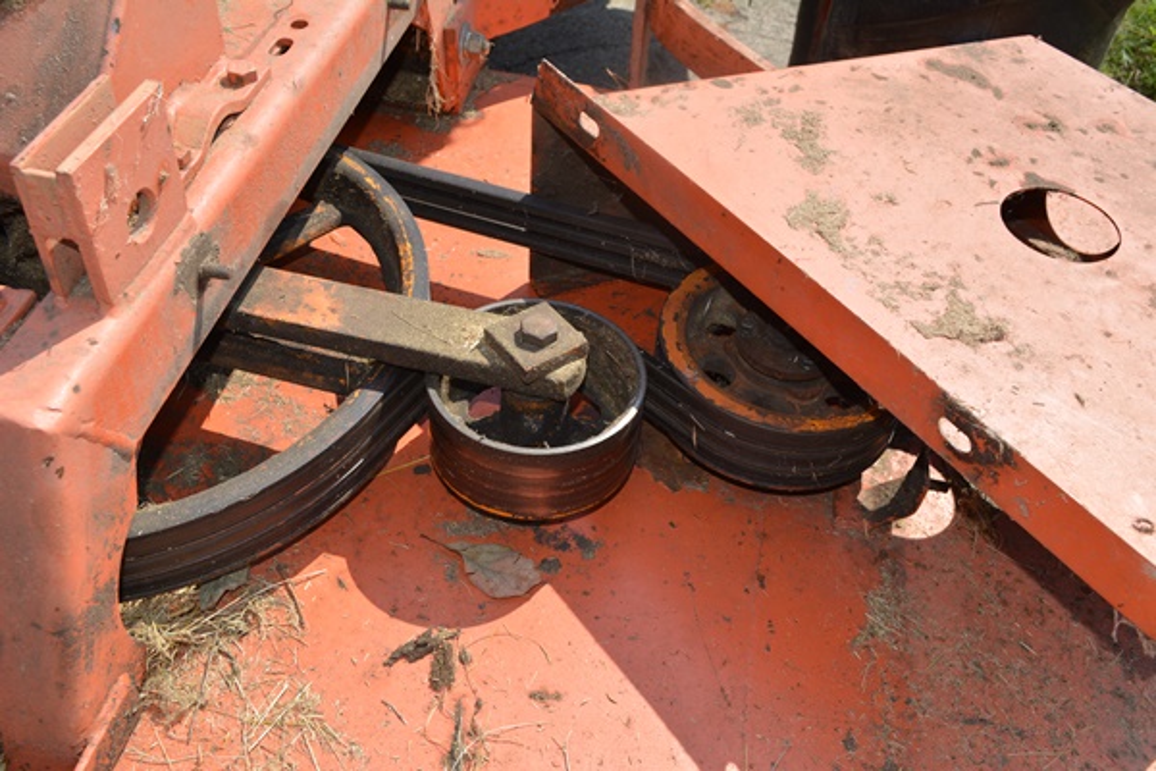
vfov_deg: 40.0
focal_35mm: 33
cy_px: 386
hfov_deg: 57.2
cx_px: 578
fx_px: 1060
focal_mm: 22
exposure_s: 1/200
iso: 100
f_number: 8
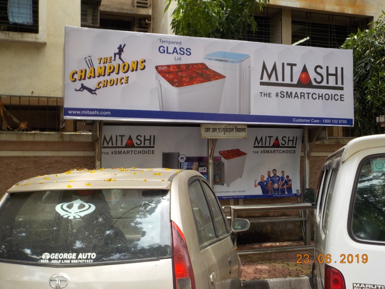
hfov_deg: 49.0
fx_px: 423
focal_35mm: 38
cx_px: 192
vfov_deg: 37.7
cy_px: 144
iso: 125
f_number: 3.7
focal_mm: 5.2
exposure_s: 1/200
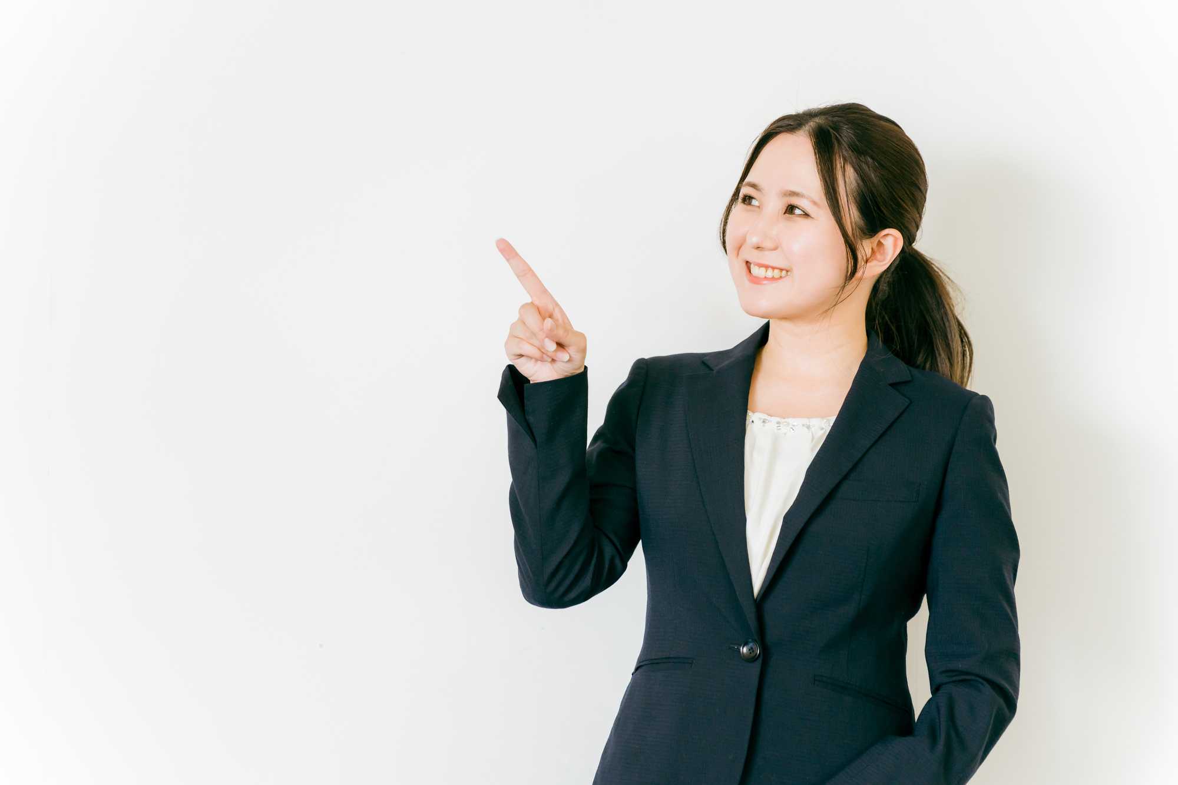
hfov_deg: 13.7
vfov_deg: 9.1
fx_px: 4908
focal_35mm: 150
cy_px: 392
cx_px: 589
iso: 1600
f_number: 2.8
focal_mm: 150
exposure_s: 1/200
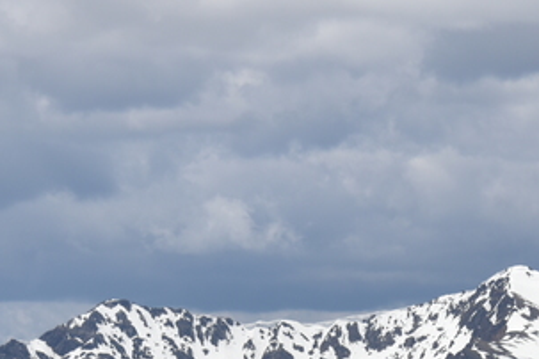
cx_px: 651
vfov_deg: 2.9
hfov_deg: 4.3
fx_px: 7081
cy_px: 695
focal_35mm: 473
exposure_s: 1/400
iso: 100
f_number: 10
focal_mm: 112
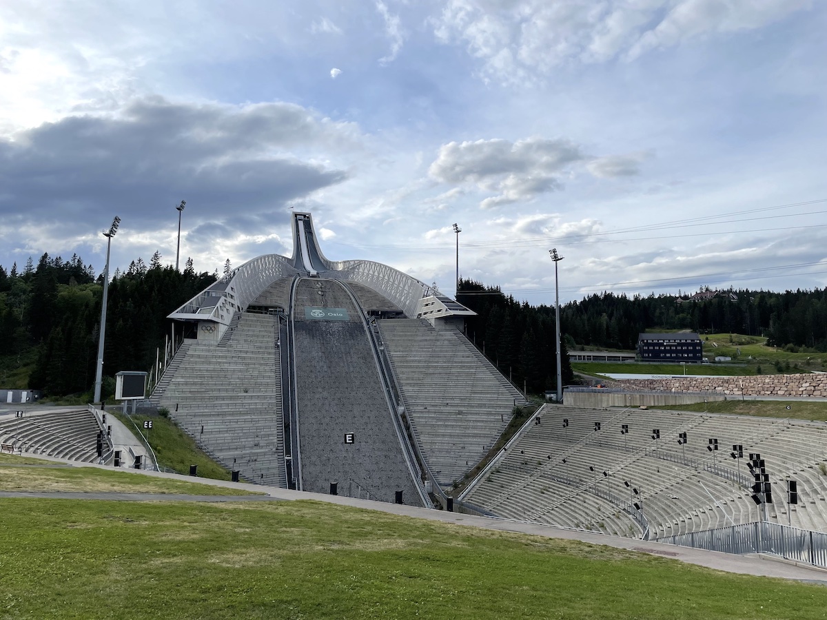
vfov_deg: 53.1
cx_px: 414
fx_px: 621
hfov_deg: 67.3
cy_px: 310
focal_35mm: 26
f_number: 1.6
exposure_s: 1/4000
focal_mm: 4.2
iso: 32
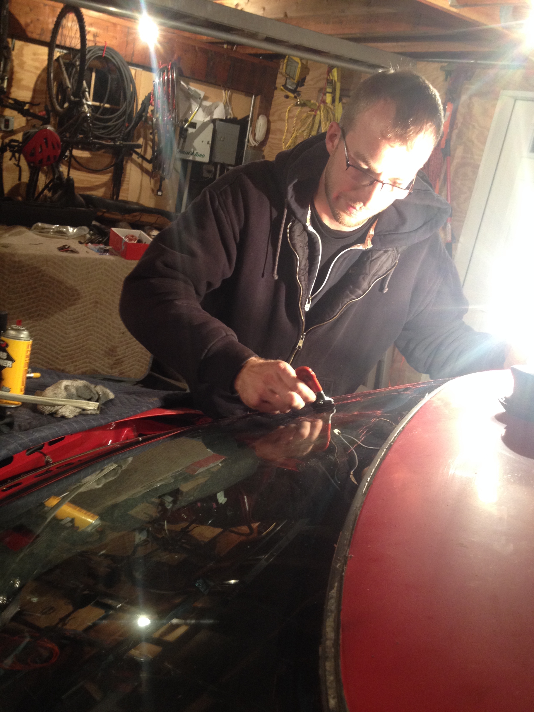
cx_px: 267
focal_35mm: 35
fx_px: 720
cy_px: 356
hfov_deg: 40.7
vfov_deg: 52.6
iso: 125
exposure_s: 1/20
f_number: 2.4
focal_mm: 4.28
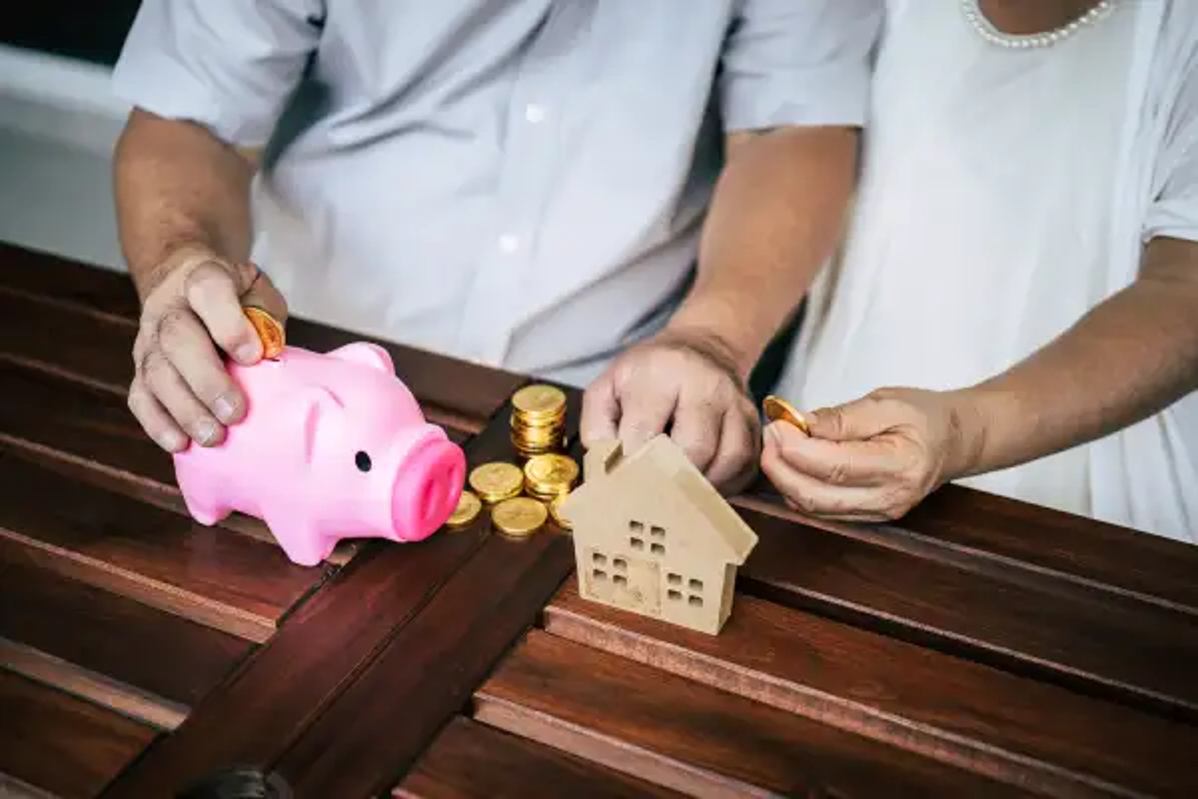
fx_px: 1664
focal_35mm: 50
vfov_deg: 27.0
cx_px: 599
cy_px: 400
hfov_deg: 39.6
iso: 200
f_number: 2.8
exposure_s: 1/500
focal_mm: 50
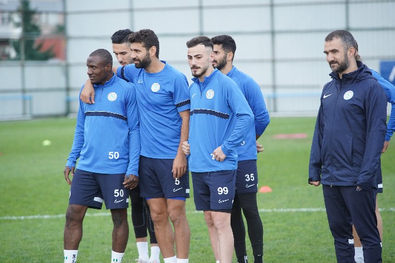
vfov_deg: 6.9
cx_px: 198
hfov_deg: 10.3
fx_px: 2195
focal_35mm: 200
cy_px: 132
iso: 2000
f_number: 4
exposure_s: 1/250
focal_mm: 200
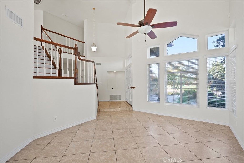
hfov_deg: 96.7
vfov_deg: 73.8
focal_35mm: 16
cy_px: 82
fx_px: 108
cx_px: 122
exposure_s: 1/15
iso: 320
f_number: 4
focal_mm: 16
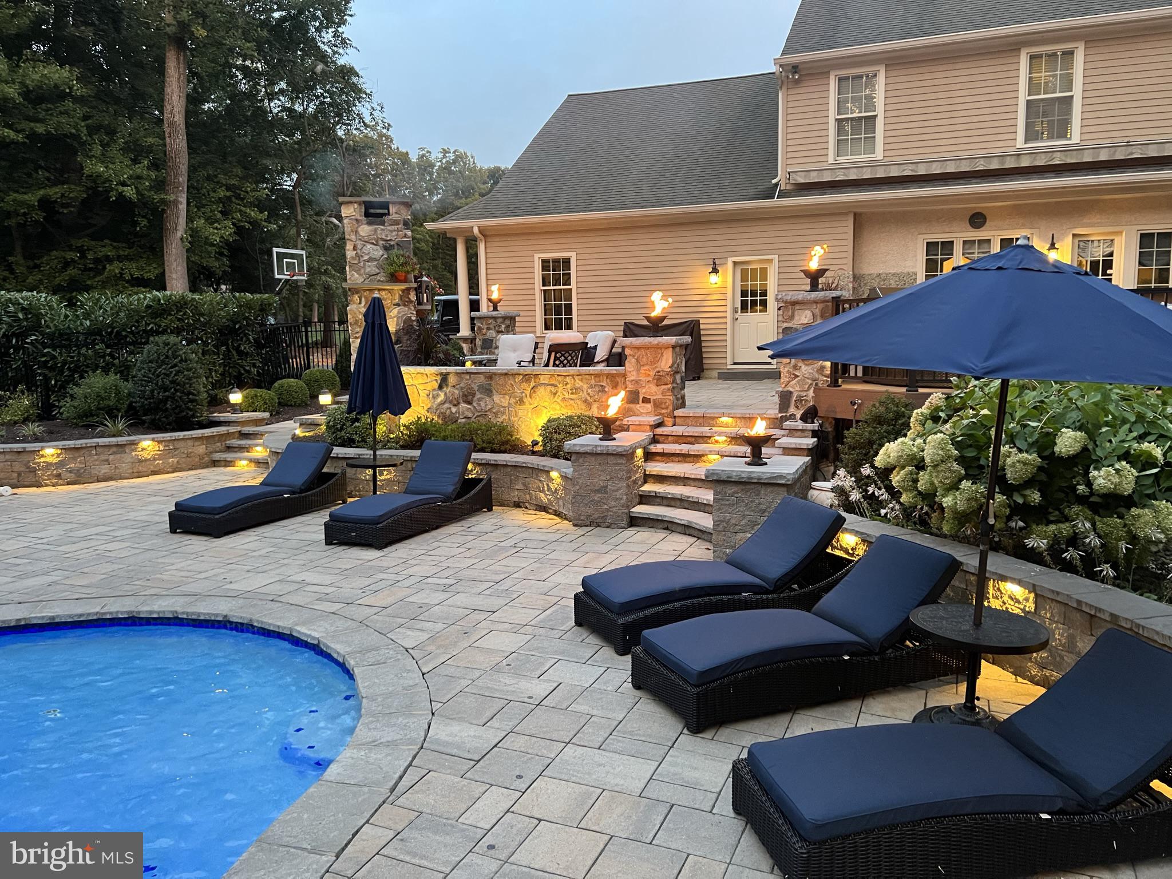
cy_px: 440
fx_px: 880
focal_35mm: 26
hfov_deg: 67.3
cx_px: 586
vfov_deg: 53.1
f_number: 1.5
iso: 400
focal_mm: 5.7
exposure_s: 1/60
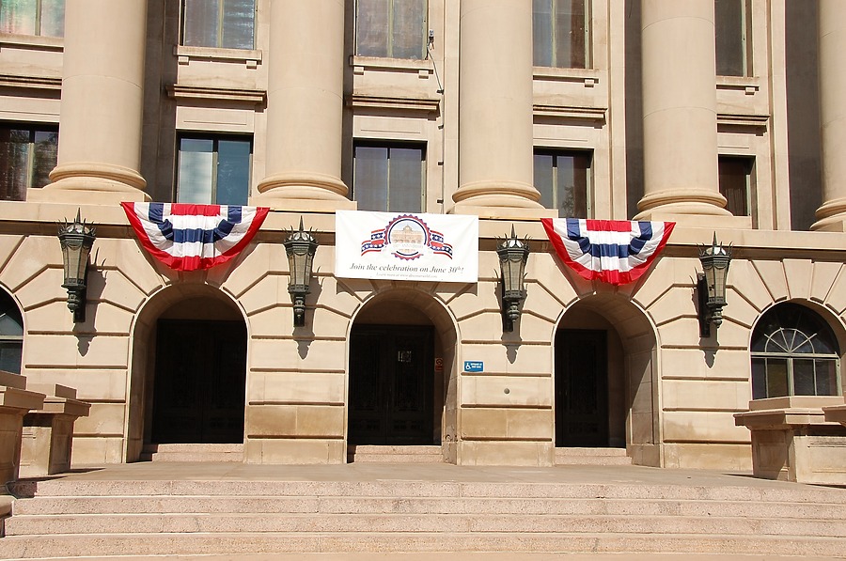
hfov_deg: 46.5
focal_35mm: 42
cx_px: 423
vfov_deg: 31.8
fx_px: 985
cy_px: 280
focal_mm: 28
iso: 200
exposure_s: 1/400
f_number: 11
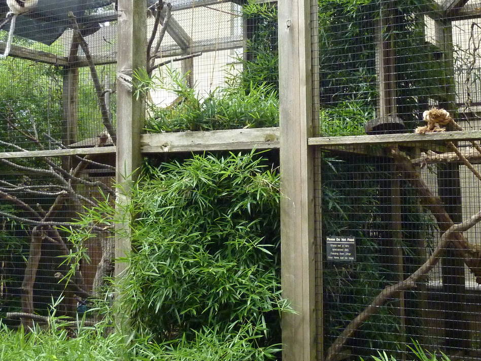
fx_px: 750
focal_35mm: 54
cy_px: 104
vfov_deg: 26.8
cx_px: 252
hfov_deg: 35.5
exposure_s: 1/500
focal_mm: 5.3
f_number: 3.5
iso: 400
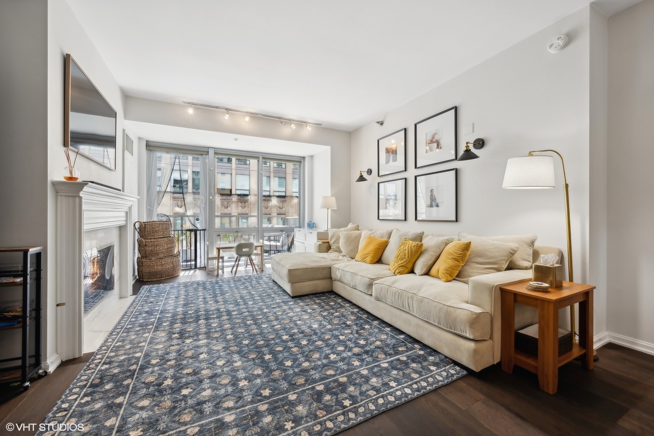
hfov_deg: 104.3
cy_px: 218
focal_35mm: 14
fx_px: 254
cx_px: 327
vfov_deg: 81.2
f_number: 9.5
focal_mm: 14
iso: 200
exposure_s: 1/8
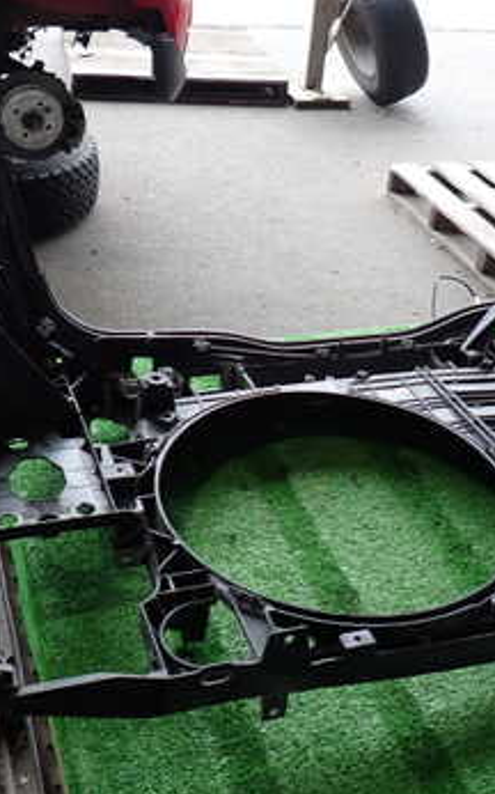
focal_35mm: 46
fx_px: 994
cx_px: 275
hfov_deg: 28.0
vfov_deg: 43.5
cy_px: 365
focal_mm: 4.5
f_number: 2
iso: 100
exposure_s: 1/60
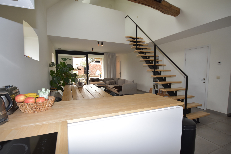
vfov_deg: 67.4
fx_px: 115
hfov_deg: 90.0
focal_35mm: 18
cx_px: 116
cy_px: 77
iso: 400
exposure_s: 1/125
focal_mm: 12
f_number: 4
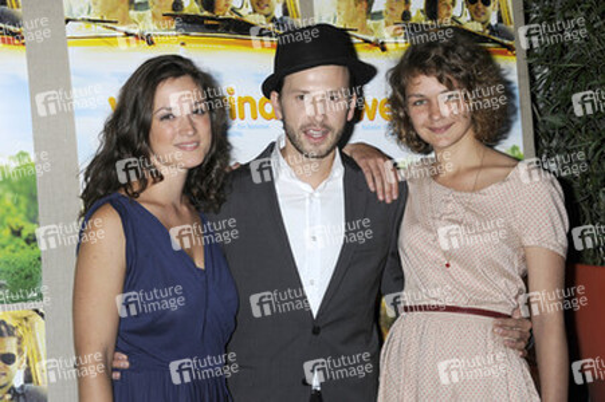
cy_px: 201
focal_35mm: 78
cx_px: 302
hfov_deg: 26.0
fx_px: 1310
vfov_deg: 17.5
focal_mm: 78
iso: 500
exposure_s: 1/200
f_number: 8
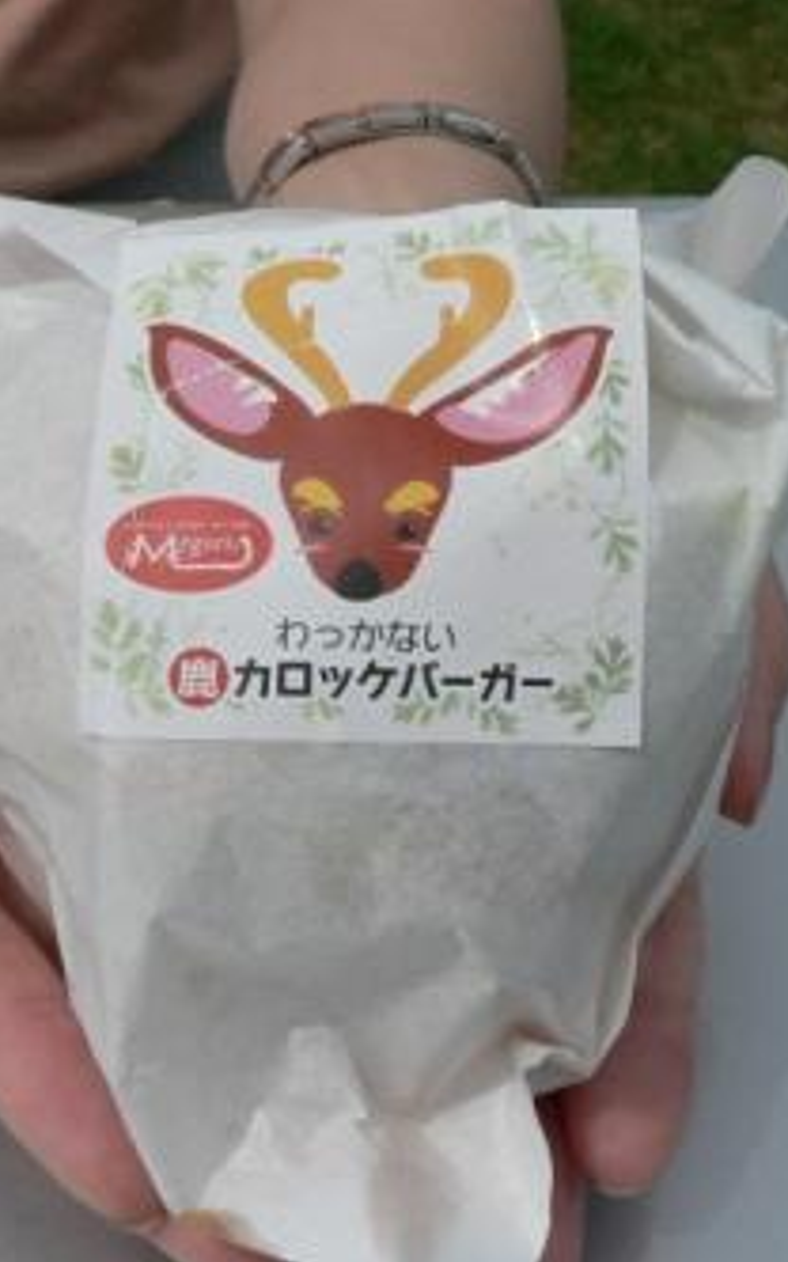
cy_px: 633
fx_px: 2303
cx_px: 349
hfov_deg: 19.4
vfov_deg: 30.6
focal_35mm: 67
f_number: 5.6
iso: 80
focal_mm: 7.8
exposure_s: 1/800
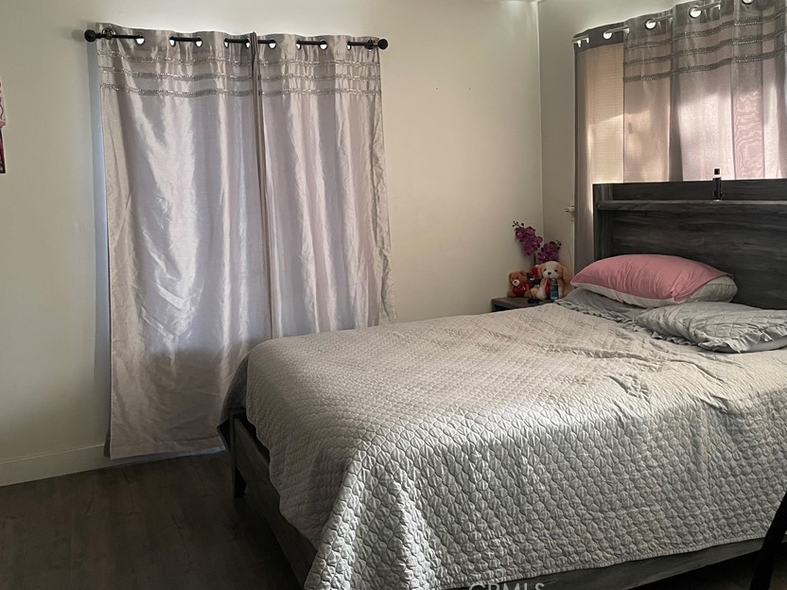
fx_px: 728
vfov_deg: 44.0
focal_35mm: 32
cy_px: 242
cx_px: 393
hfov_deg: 56.8
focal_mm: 4.2
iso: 500
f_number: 1.6
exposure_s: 1/60
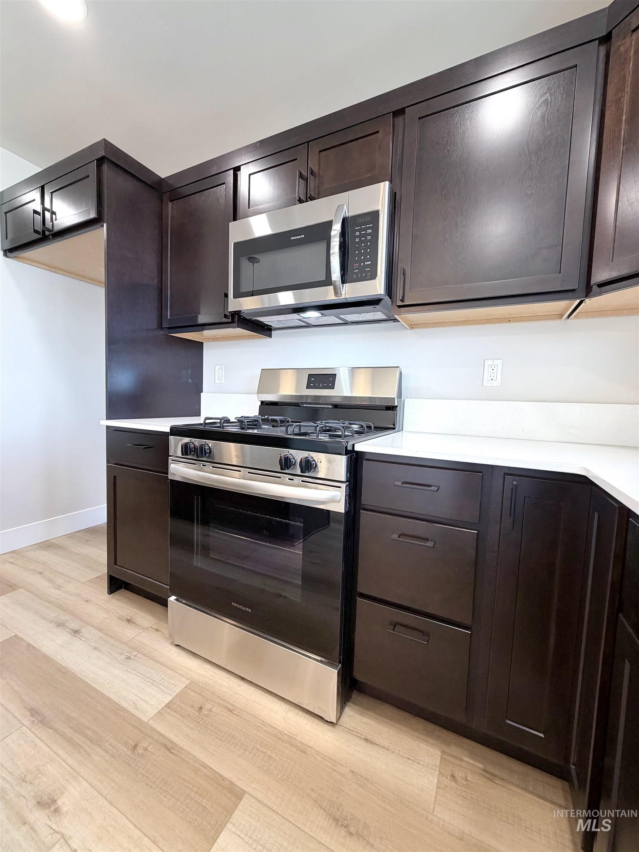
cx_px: 320
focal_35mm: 14
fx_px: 345
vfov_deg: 102.1
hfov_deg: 85.7
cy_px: 426
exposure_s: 1/60
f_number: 2.2
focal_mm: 2.22
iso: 160
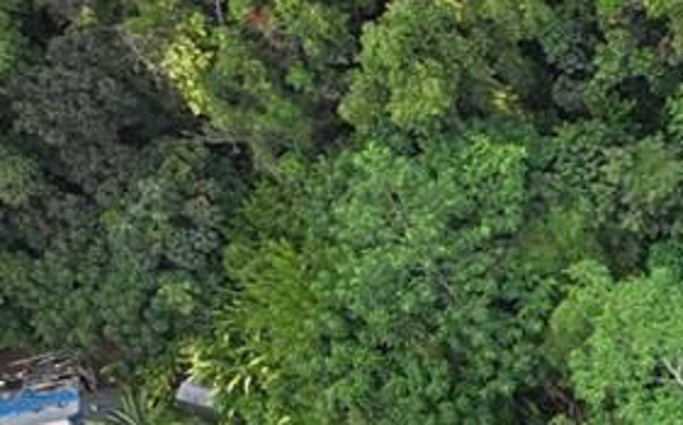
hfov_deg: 11.0
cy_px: 986
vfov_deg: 8.3
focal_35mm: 145
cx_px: 1867
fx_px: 2696
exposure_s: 1/15
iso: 230
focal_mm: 12.29
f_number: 2.8
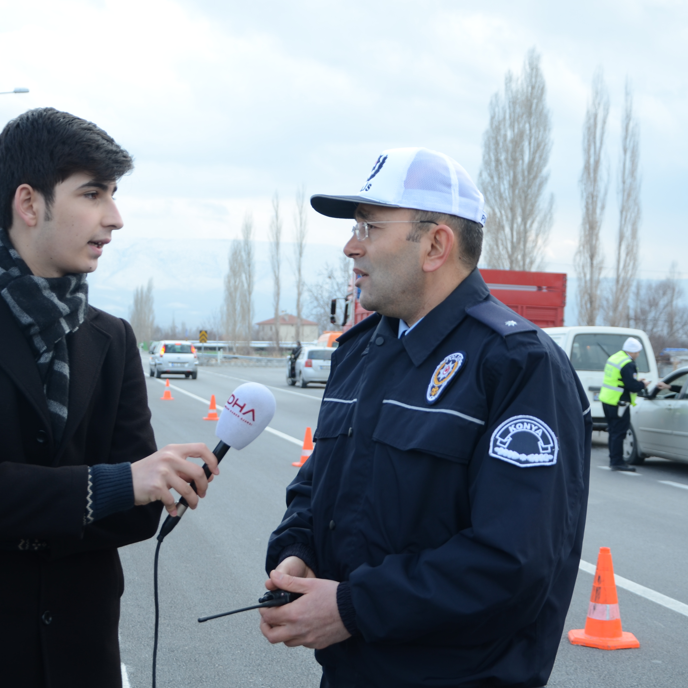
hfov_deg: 26.1
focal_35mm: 66
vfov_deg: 26.1
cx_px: 348
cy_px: 343
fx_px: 1484
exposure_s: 1/125
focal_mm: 34
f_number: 4.5
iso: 125
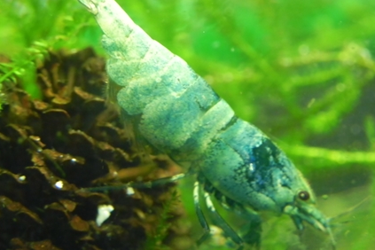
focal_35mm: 129
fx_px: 1344
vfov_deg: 10.6
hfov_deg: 15.9
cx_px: 184
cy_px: 117
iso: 200
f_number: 4
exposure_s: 1/7.1
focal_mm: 18.8
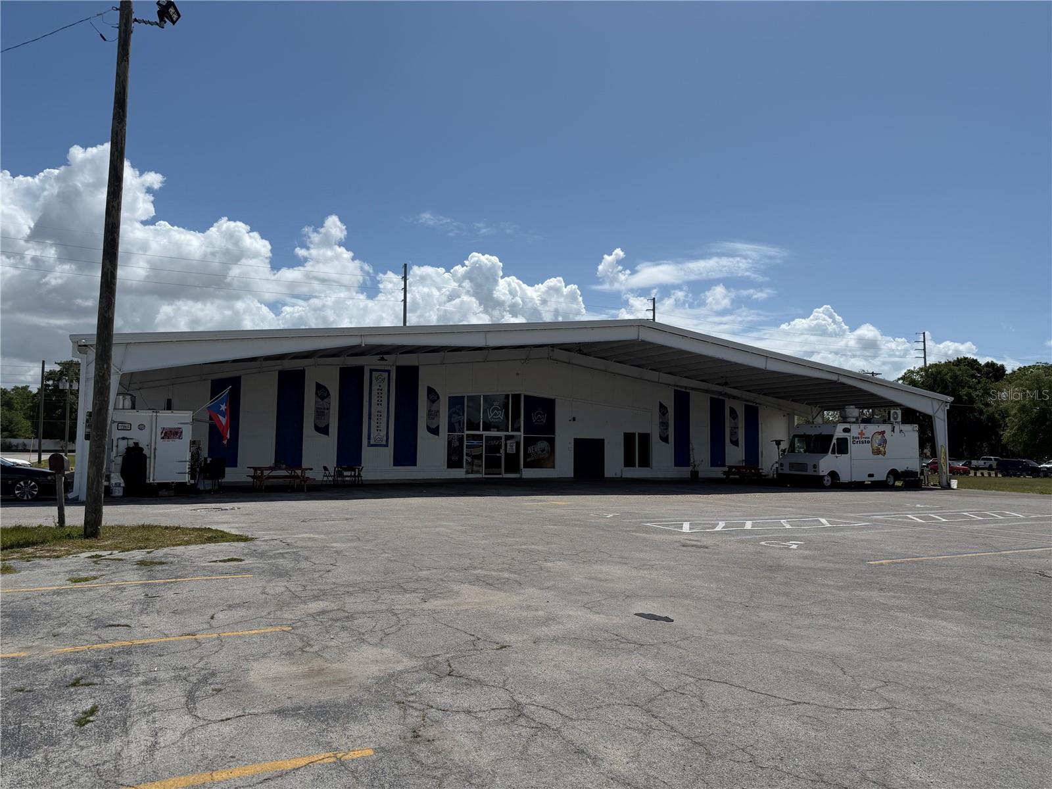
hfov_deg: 71.6
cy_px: 394
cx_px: 526
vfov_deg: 56.8
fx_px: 729
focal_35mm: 24
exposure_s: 1/11905
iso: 80
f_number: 1.78
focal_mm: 6.76
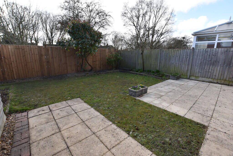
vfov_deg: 77.3
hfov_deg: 100.4
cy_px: 78
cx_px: 116
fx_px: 97
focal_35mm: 15
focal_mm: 10
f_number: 5.6
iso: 100
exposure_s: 1/125
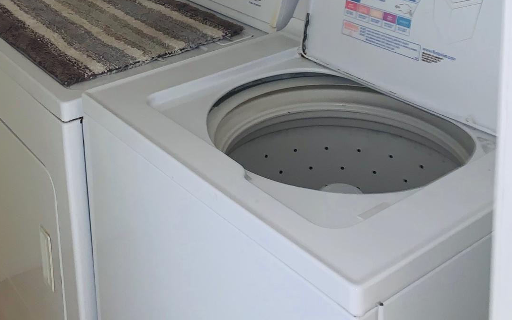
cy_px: -63
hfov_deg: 39.5
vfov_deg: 23.2
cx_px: 227
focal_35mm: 51
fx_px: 711
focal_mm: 4.25
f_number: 1.8
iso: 50
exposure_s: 1/5
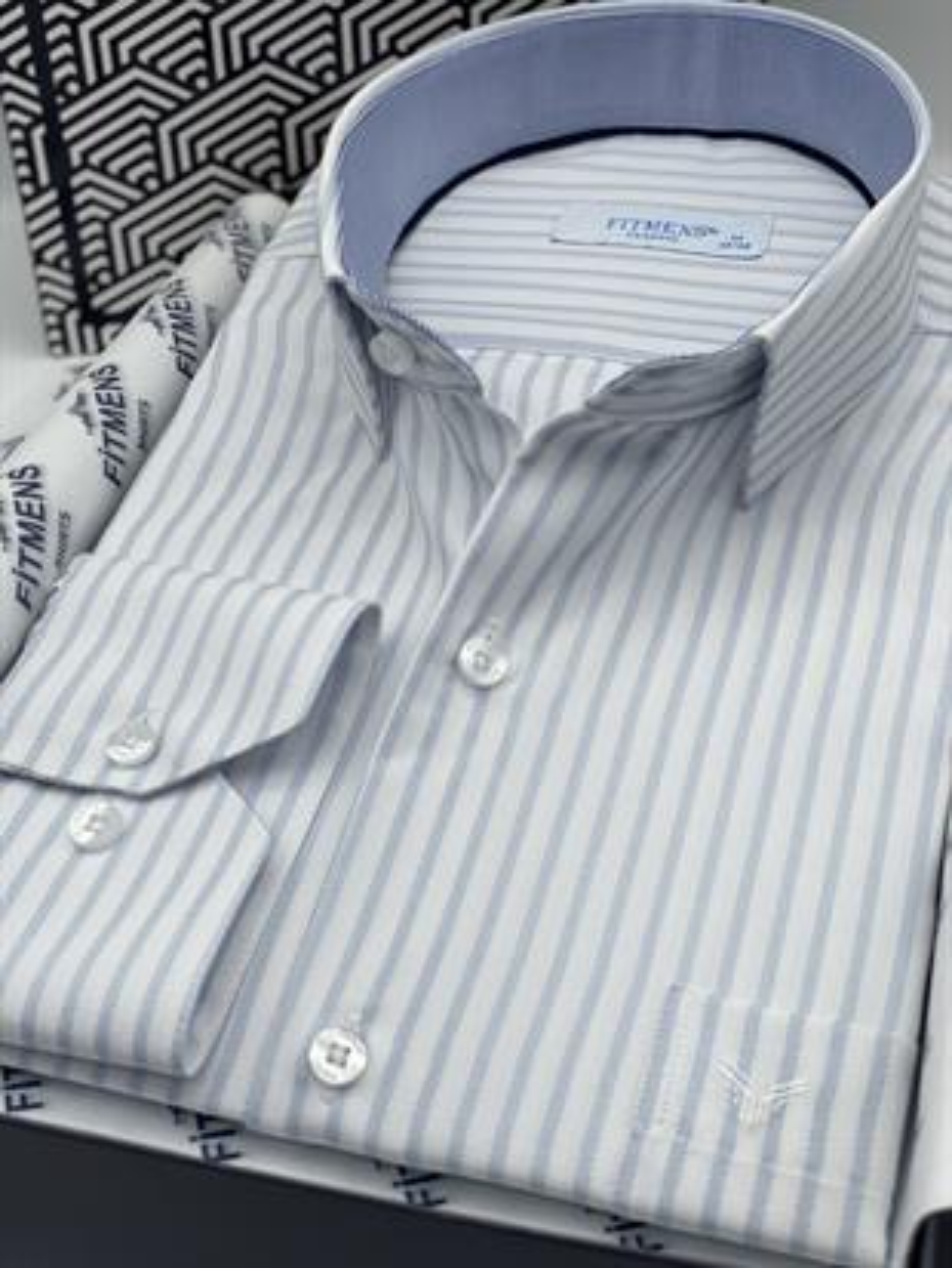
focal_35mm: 52
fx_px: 1906
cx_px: 476
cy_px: 634
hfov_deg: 28.0
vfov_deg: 36.8
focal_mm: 6
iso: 25
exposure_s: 1/224
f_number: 2
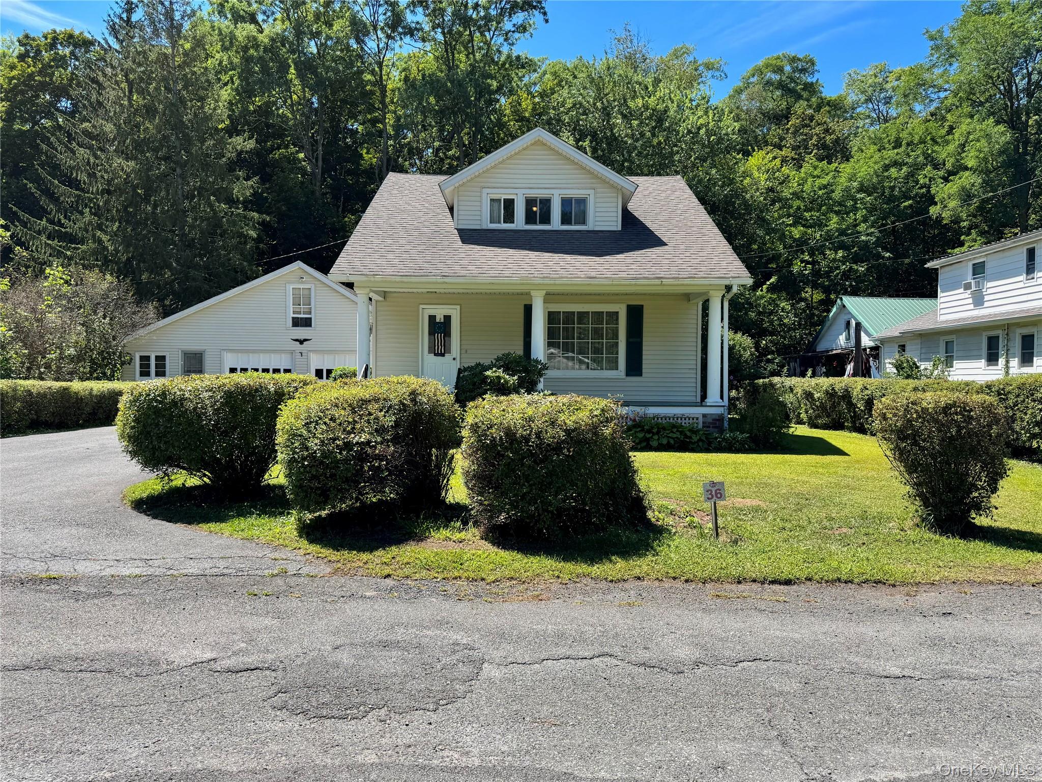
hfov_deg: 71.6
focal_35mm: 24
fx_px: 722
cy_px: 391
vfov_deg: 56.8
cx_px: 521
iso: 80
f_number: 1.78
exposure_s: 1/1980
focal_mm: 6.76
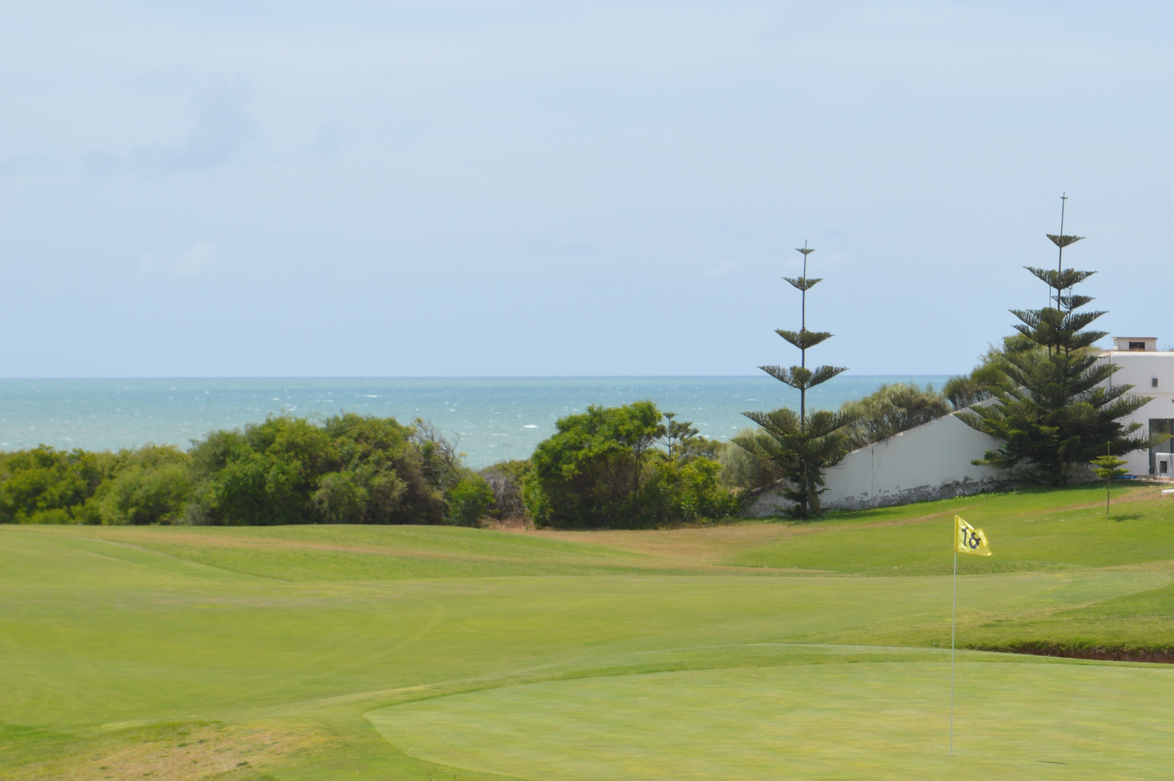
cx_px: 983
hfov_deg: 14.5
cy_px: 543
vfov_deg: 9.7
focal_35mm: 141
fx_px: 4589
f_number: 8
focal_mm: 55
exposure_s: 1/250
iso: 100
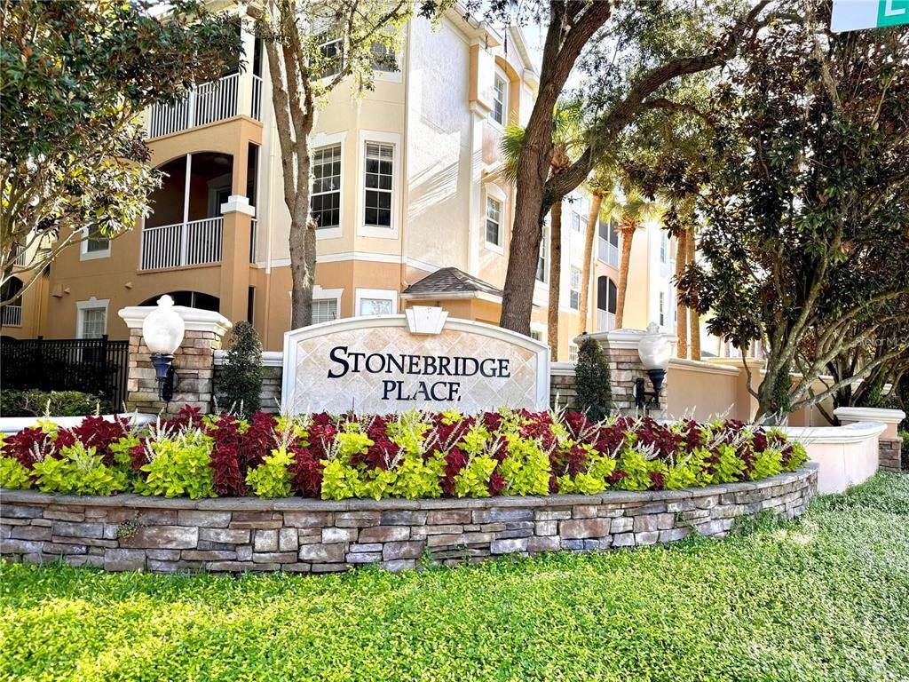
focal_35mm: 24
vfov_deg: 56.8
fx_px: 630
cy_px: 341
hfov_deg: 71.6
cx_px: 454
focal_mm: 6.76
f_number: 1.78
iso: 80
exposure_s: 1/488
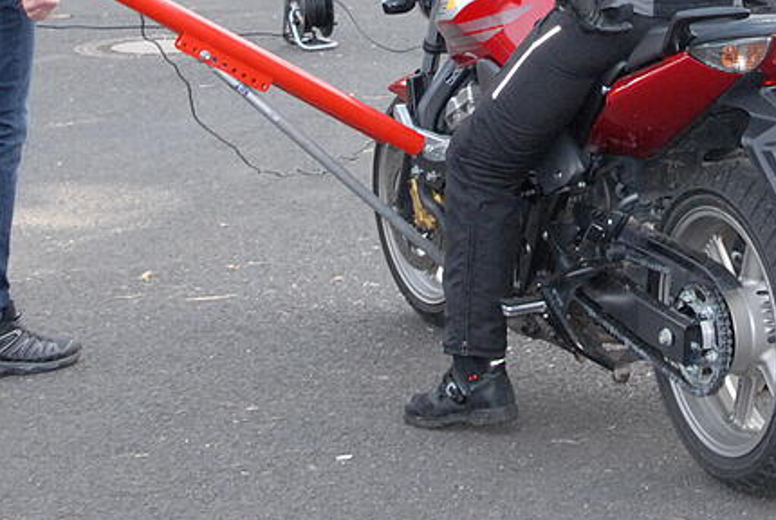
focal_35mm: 120
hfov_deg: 17.0
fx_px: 2590
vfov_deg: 11.2
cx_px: 564
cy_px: -107
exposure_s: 1/125
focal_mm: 32
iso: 800
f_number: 8
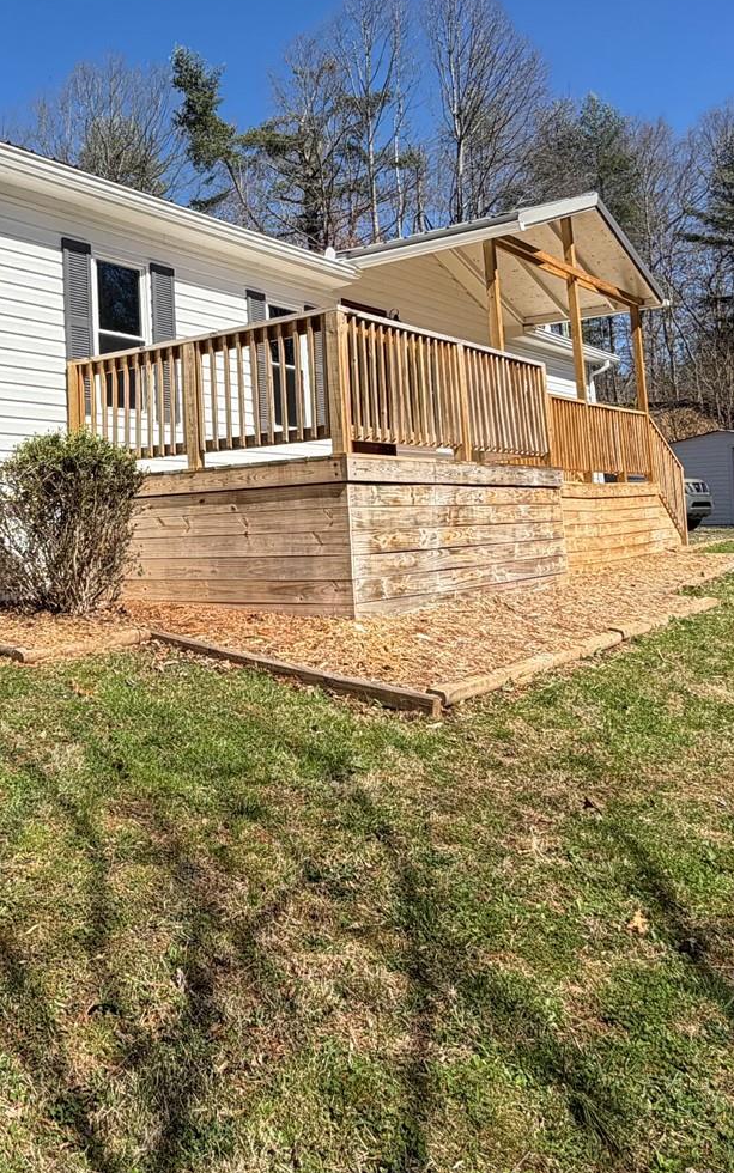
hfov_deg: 38.6
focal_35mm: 31
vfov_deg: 60.4
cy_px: 442
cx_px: 113
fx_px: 992
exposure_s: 1/820
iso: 25
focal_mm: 2.22
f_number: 2.2
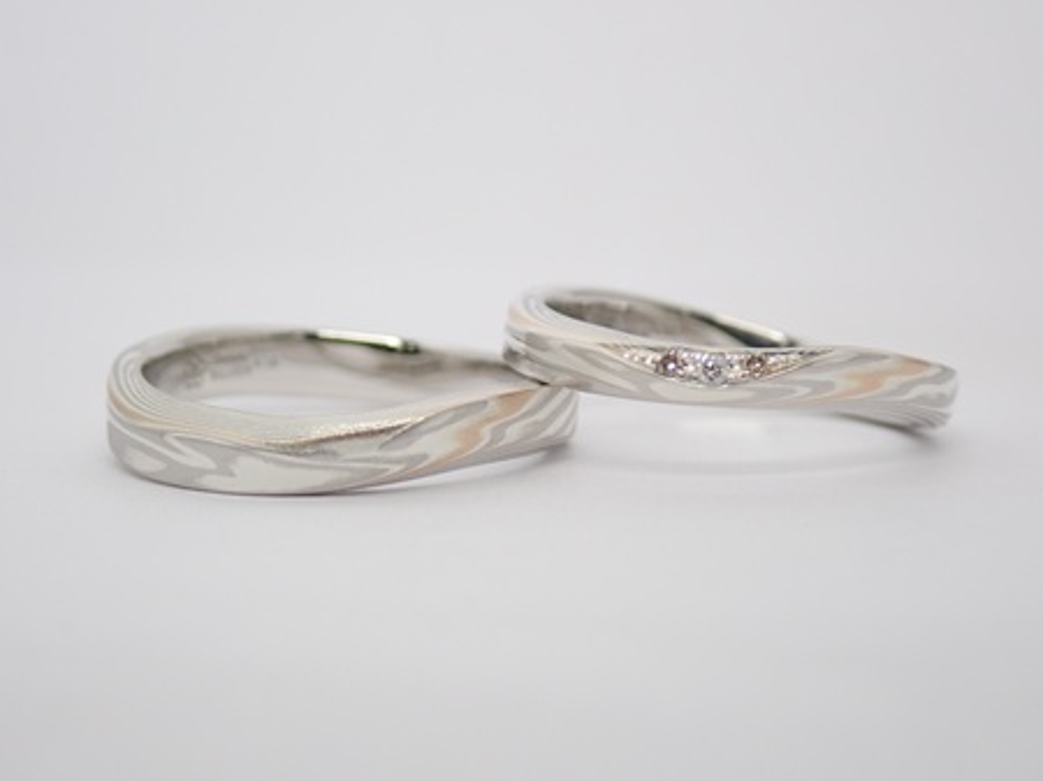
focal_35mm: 77
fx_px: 2319
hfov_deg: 25.3
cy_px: 390
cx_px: 522
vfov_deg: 19.1
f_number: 4.1
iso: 200
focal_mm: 13.65
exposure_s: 1/125
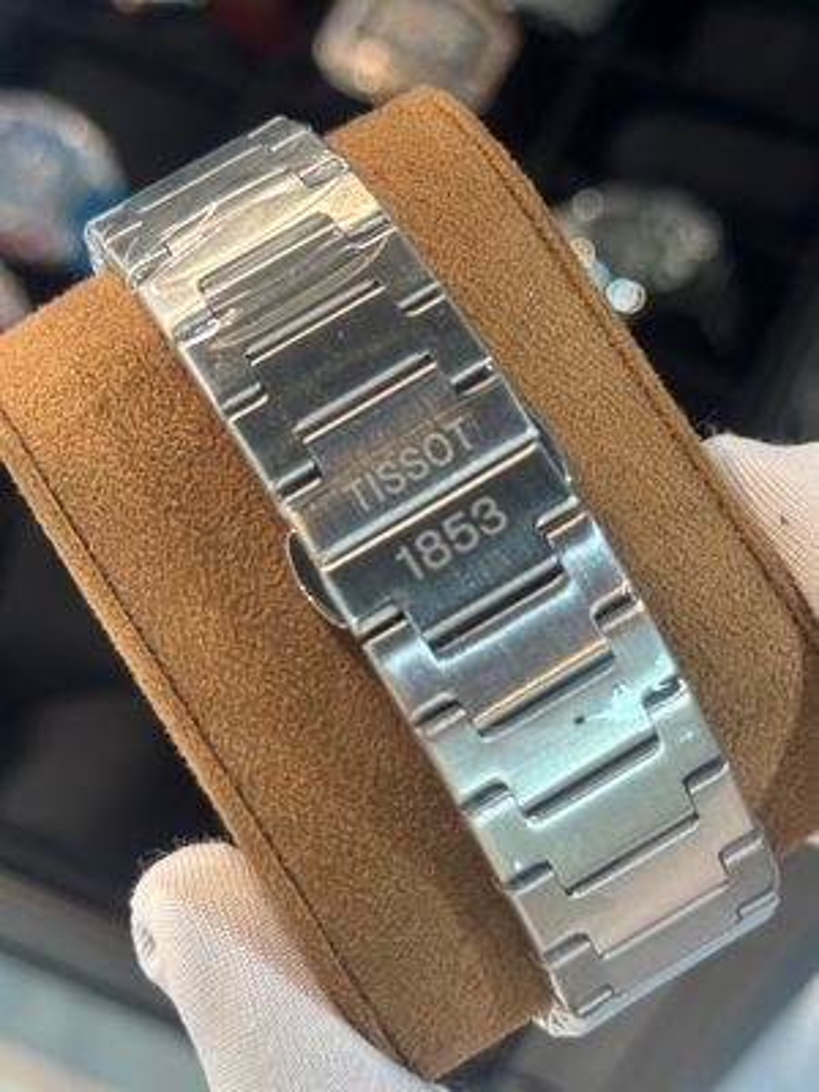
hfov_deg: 30.3
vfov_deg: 39.7
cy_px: 546
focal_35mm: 48
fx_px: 1514
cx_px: 410
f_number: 1.78
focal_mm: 6.76
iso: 100
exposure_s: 1/103
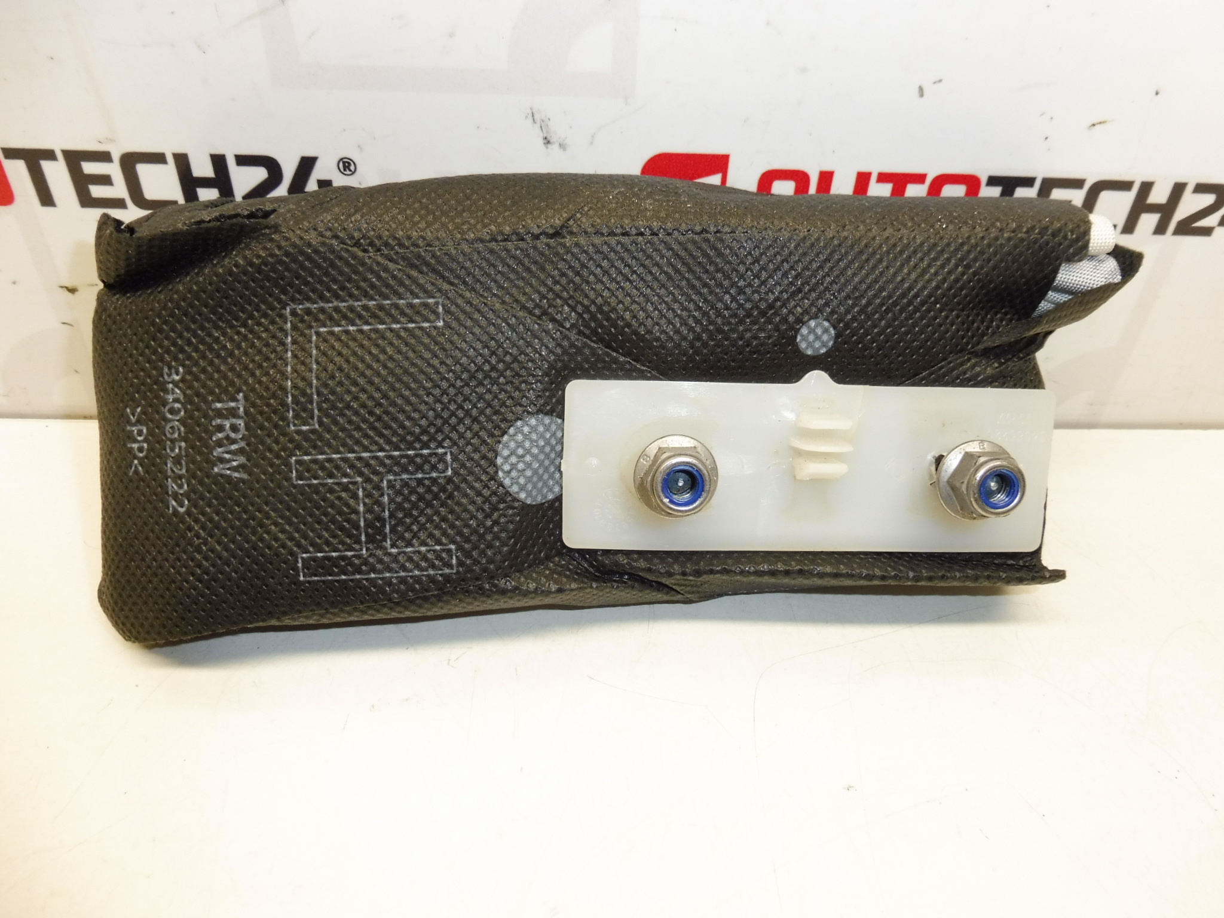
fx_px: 849
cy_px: 459
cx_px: 612
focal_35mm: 24
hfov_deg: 71.6
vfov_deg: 56.8
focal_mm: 4.3
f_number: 3.5
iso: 200
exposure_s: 1/60
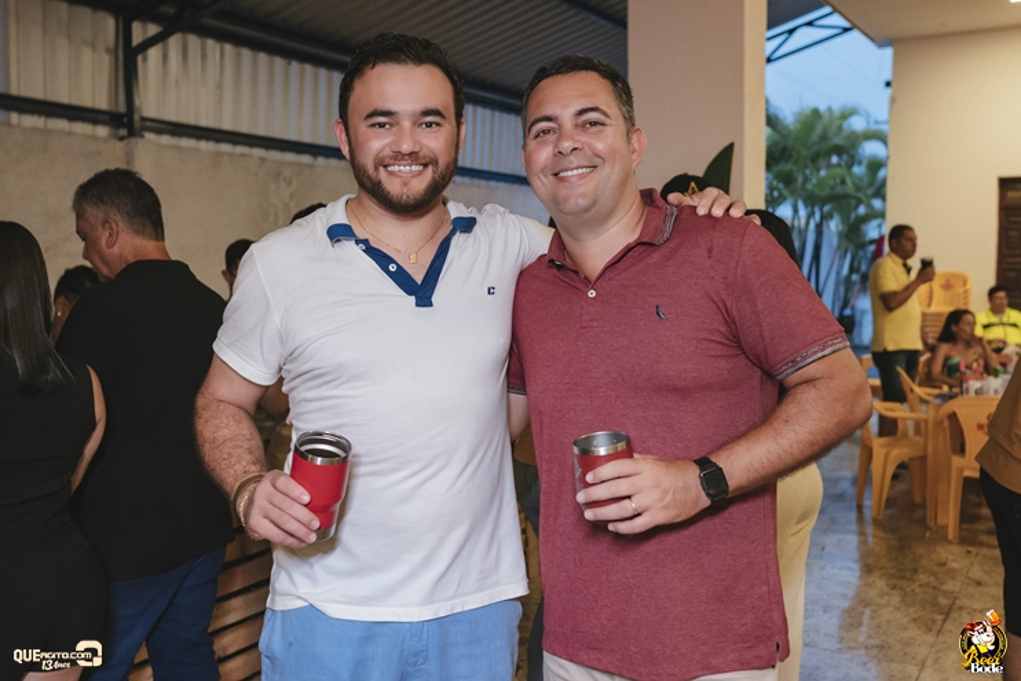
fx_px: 1021
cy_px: 340
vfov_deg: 36.9
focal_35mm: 36
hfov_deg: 53.1
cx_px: 510
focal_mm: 24
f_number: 2.5
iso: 2500
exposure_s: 1/320
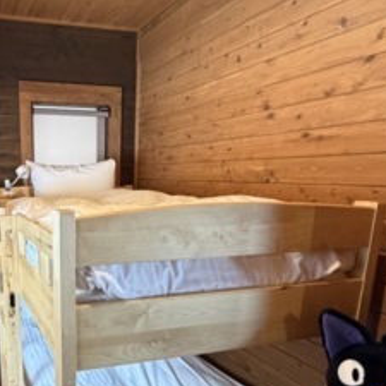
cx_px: 82
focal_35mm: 33
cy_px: 280
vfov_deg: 48.2
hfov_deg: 47.3
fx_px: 416
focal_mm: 2.22
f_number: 2.2
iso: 500
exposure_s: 1/60
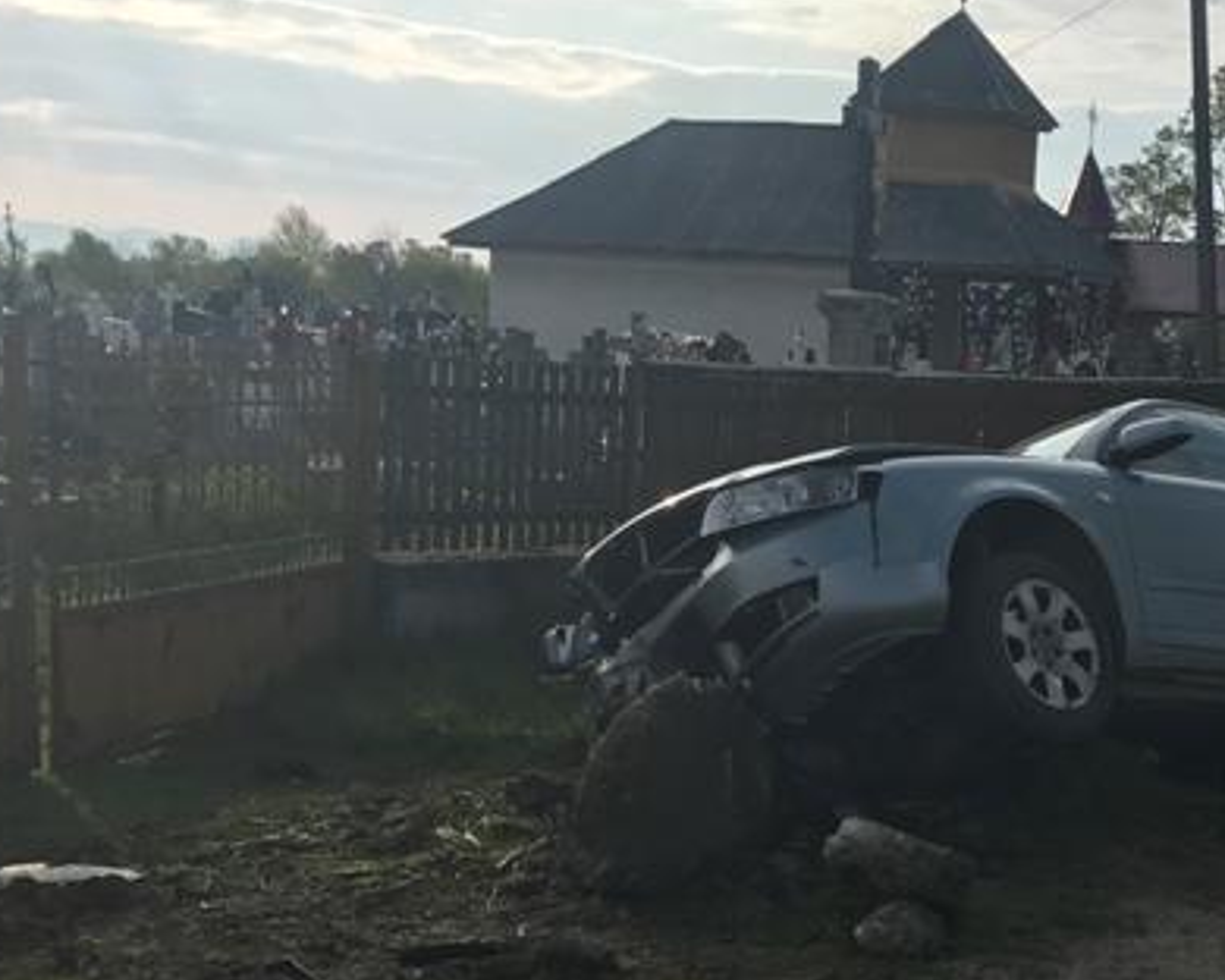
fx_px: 2030
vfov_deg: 26.8
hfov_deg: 31.9
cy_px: 726
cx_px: 1109
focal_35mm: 56
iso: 20
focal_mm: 3.99
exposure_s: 1/2740
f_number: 1.8
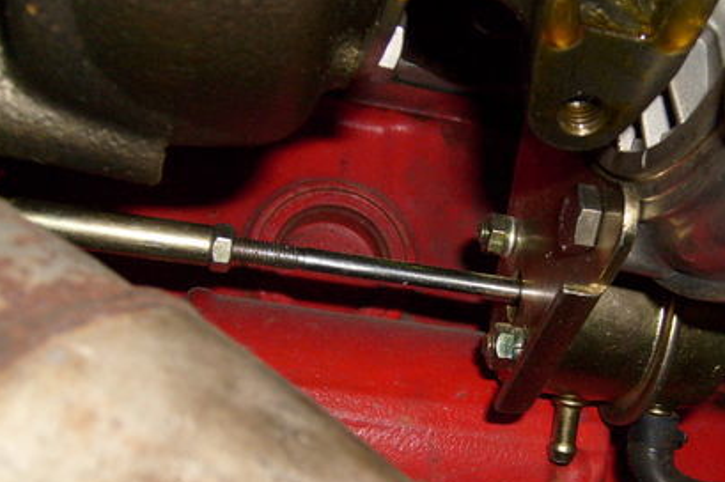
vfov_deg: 23.6
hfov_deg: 34.5
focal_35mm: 57
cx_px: 528
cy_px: 323
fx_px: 1147
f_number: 2.8
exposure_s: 1/45
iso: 100
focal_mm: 5.8
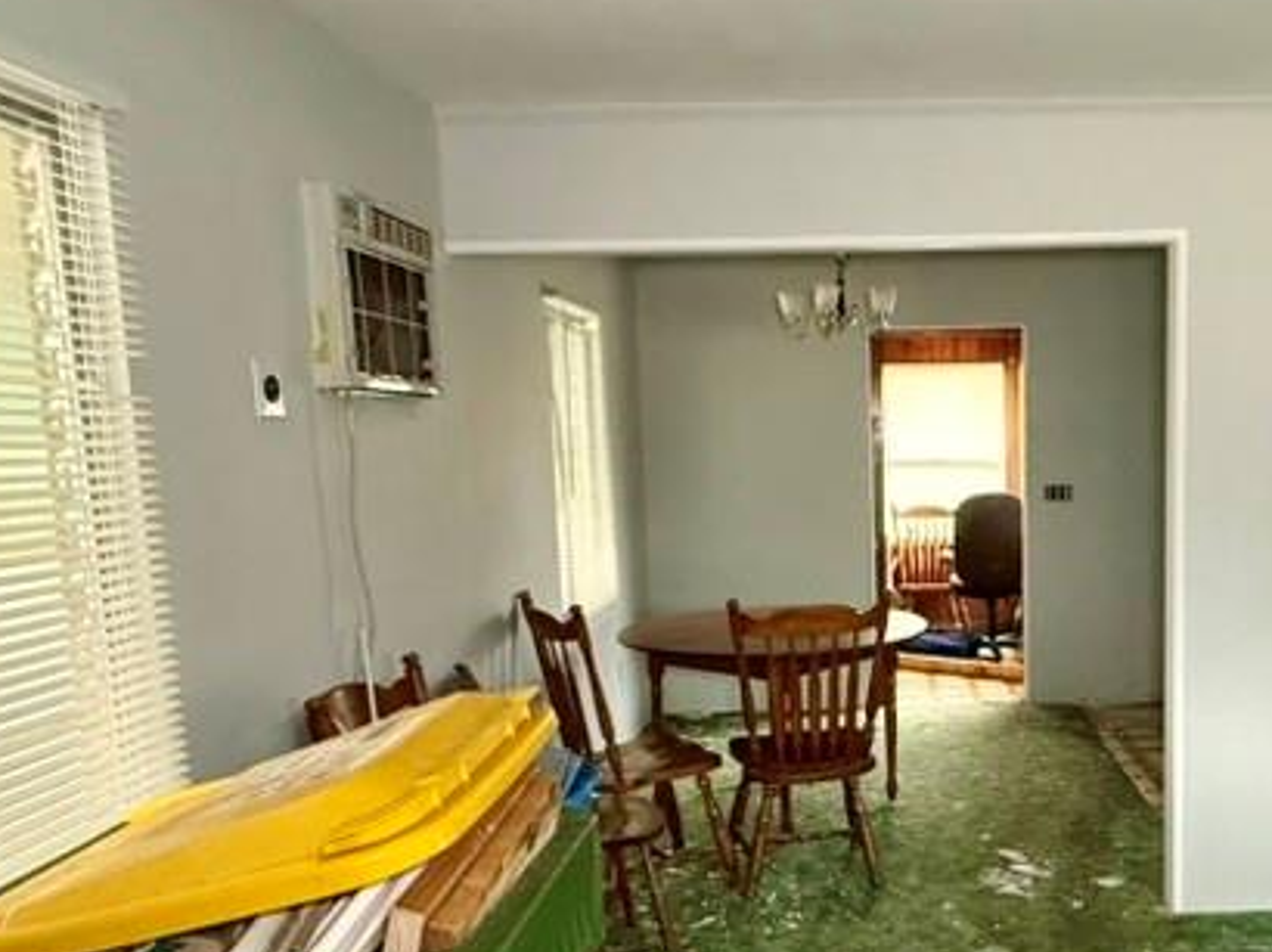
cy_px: 598
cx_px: 900
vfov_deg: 40.4
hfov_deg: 51.1
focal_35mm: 35
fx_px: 1285
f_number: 2.2
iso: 1250
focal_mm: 2.22
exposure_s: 1/60
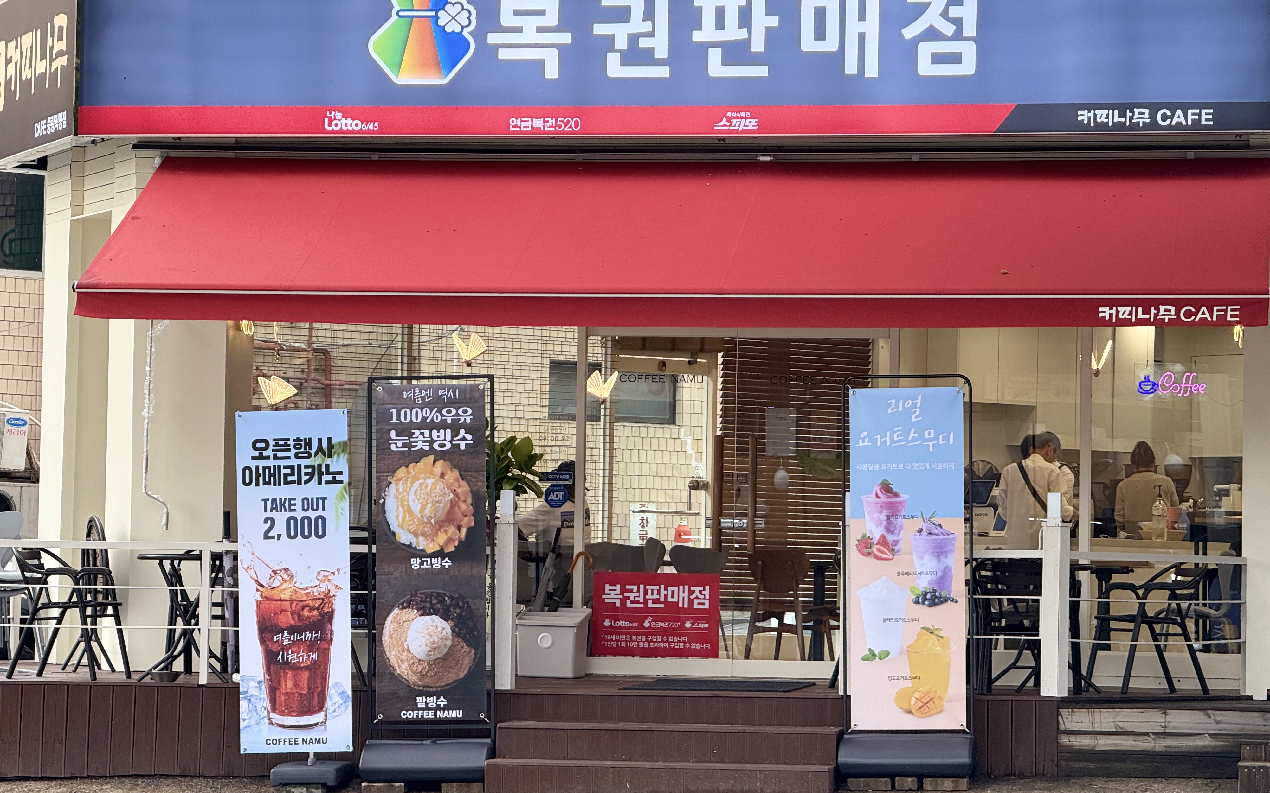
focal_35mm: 128
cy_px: 411
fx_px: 4430
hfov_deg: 16.3
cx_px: 635
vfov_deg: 10.2
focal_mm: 15.66
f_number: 2.8
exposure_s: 1/122
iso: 64
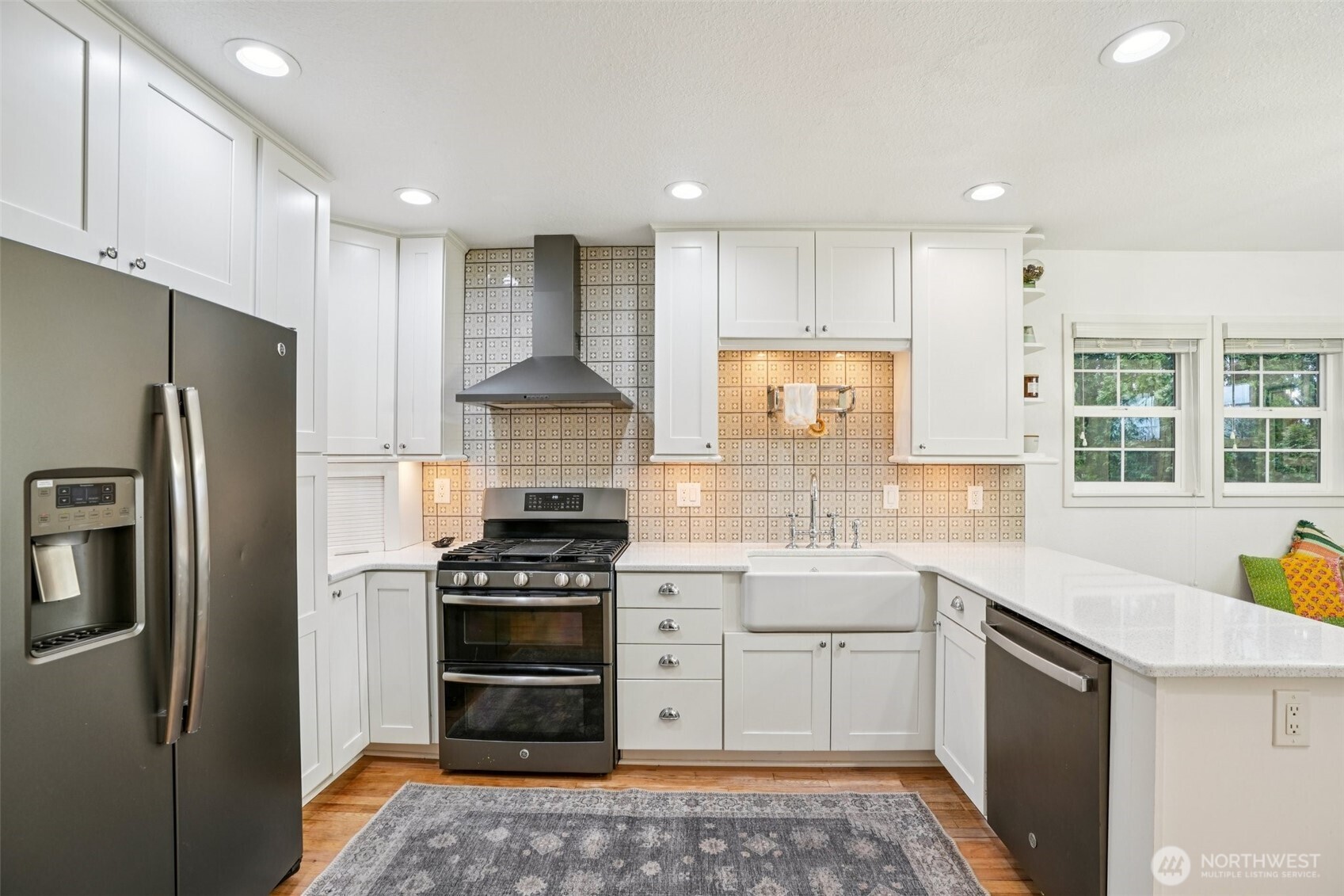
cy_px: 448
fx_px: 597
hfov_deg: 96.7
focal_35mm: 16
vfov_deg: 73.7
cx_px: 672
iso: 400
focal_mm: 16
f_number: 8
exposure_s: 1/25
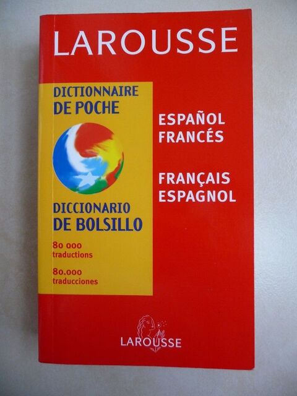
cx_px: 148
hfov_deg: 49.7
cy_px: 198
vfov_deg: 63.4
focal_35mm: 28
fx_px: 320
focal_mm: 4.7
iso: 250
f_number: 3.3
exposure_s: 1/30
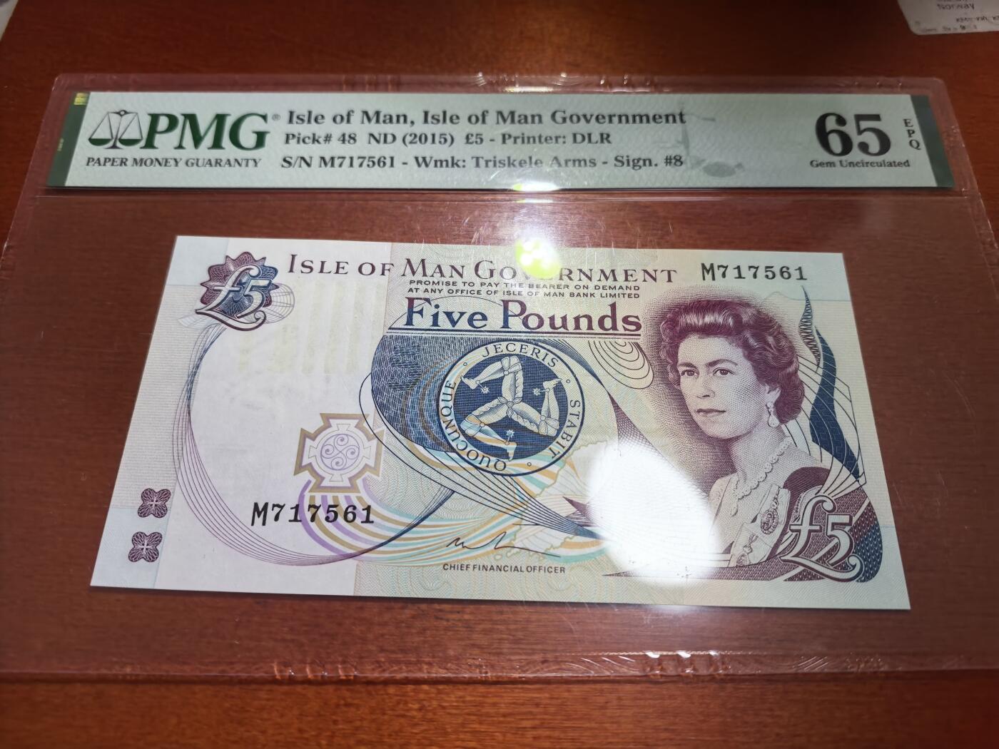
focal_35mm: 24
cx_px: 500
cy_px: 374
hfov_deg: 71.6
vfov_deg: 56.8
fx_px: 693
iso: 125
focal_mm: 5.75
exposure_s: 1/100
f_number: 2
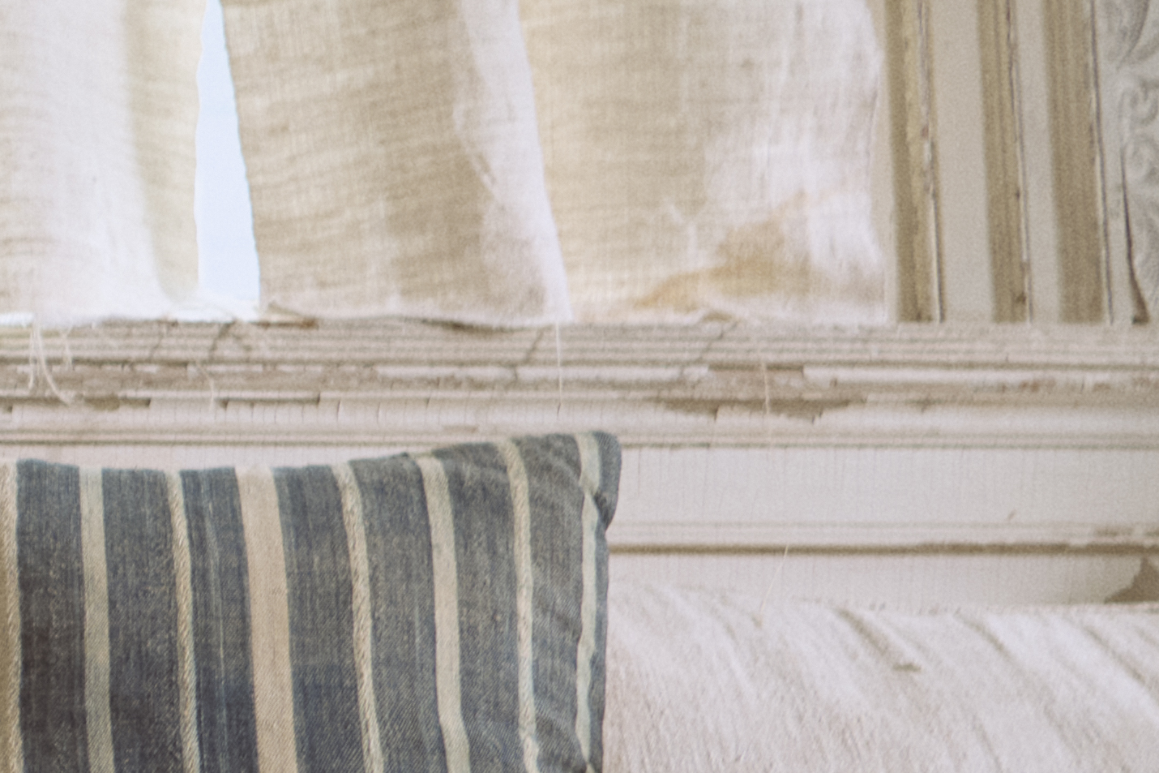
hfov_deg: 10.6
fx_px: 5762
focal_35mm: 179
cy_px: 479
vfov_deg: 7.7
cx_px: -1101
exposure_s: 1/250
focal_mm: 31
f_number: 3.5
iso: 400
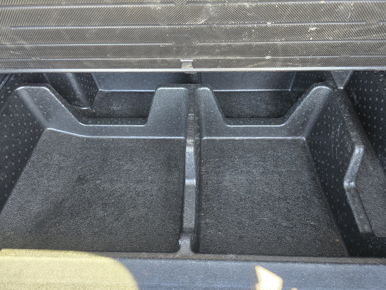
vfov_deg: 58.9
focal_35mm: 23
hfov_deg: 73.9
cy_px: 145
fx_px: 256
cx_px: 193
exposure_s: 1/120
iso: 500
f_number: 1.7
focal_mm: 6.3
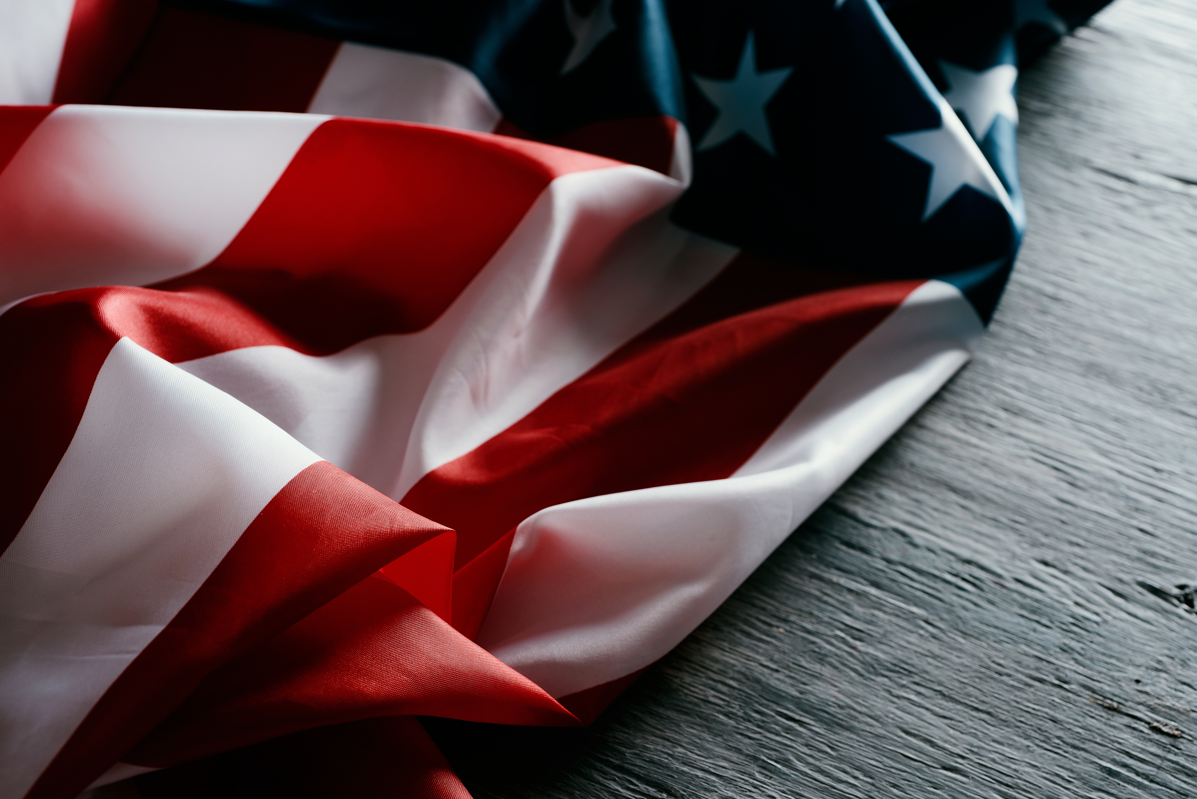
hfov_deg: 29.2
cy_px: 450
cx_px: 657
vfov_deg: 19.7
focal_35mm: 69
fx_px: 2295
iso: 64
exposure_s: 1/60
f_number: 8
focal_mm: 60
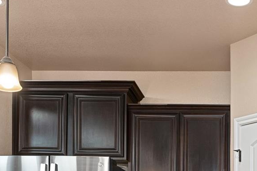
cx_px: 240
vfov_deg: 18.9
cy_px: 234
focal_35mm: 66
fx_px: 470
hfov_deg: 29.1
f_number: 8
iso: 800
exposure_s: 1/5
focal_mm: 18.5
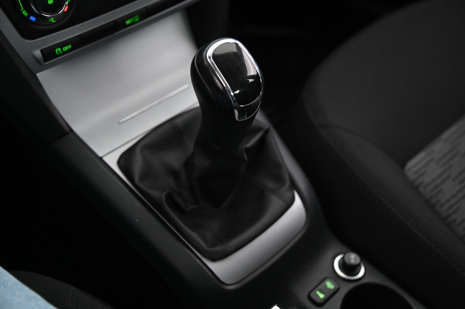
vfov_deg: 30.5
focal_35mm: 44
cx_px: 232
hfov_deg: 44.5
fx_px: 568
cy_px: 154
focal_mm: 44
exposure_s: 1/13
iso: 2000
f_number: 4
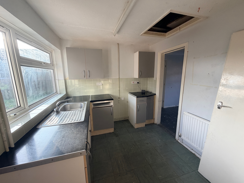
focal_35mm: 14
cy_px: 92
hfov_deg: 102.1
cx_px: 122
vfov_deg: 85.7
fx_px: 99
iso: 100
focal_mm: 2.22
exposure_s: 1/121
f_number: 2.2
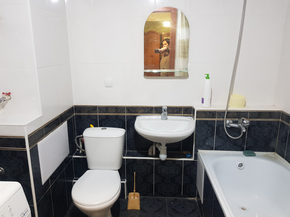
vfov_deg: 53.1
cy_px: 108
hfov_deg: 67.3
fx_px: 218
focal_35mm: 26
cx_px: 145
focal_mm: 4.2
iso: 200
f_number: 1.7
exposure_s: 1/25
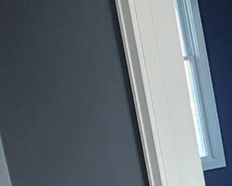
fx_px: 666
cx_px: 574
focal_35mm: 97
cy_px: 248
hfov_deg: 13.6
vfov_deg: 15.1
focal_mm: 2.2
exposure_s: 1/60
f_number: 2.2
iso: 250
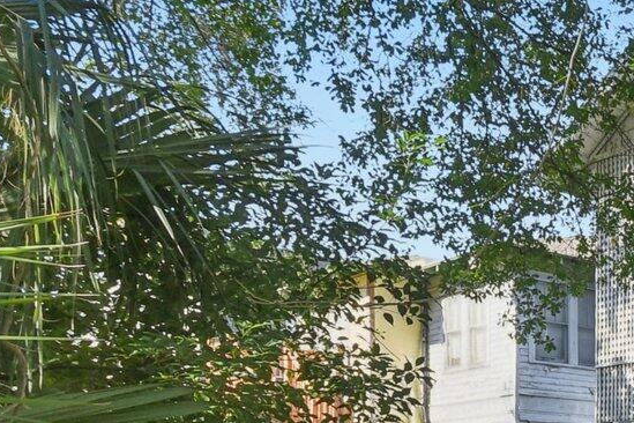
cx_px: 837
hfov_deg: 28.7
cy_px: 510
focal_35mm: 56
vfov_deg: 22.3
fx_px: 986
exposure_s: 1/100
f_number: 8
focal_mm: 10
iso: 400
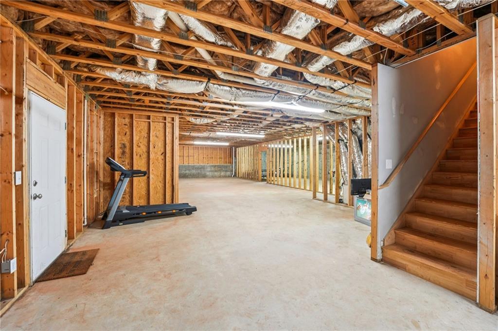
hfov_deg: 101.6
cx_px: 249
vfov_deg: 78.4
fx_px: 203
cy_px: 166
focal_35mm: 15
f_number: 8
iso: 320
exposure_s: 1/6
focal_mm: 14.7
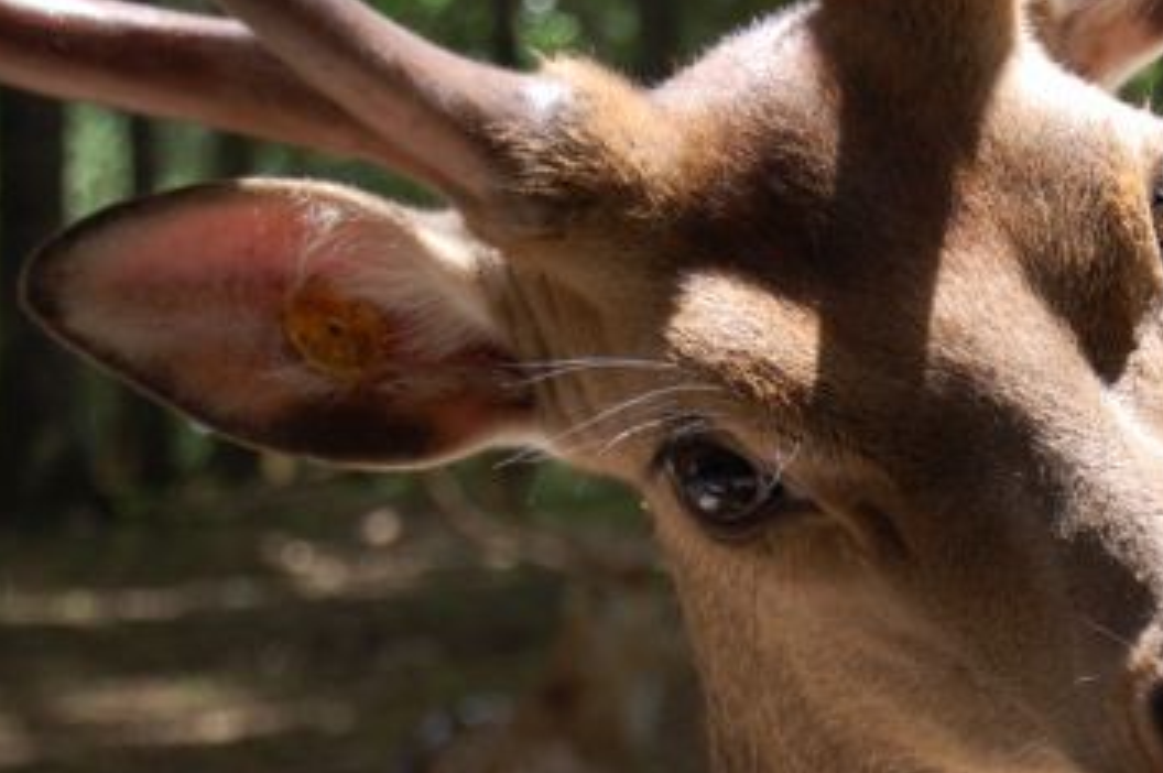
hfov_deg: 13.6
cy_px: 474
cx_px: 1047
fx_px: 4838
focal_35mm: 150
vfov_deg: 9.1
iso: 220
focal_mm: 55
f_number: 5.6
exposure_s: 1/125
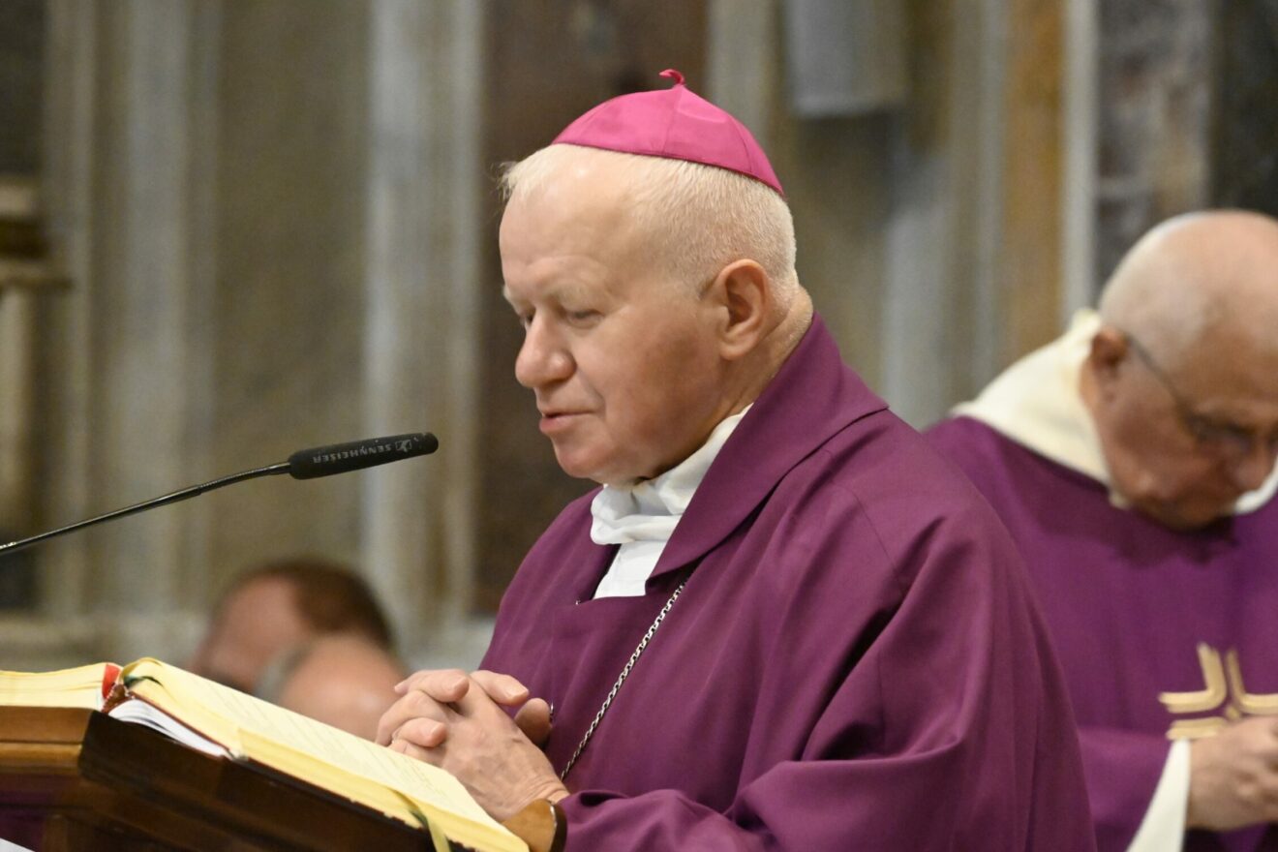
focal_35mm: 330
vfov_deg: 4.2
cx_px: 639
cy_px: 426
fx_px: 11714
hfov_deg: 6.2
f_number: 5
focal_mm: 220
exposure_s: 1/20
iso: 12800
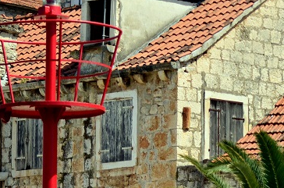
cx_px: 311
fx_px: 2267
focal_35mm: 288
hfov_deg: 7.1
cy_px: 60
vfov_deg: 4.7
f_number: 4.5
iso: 900
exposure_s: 1/8000
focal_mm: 70
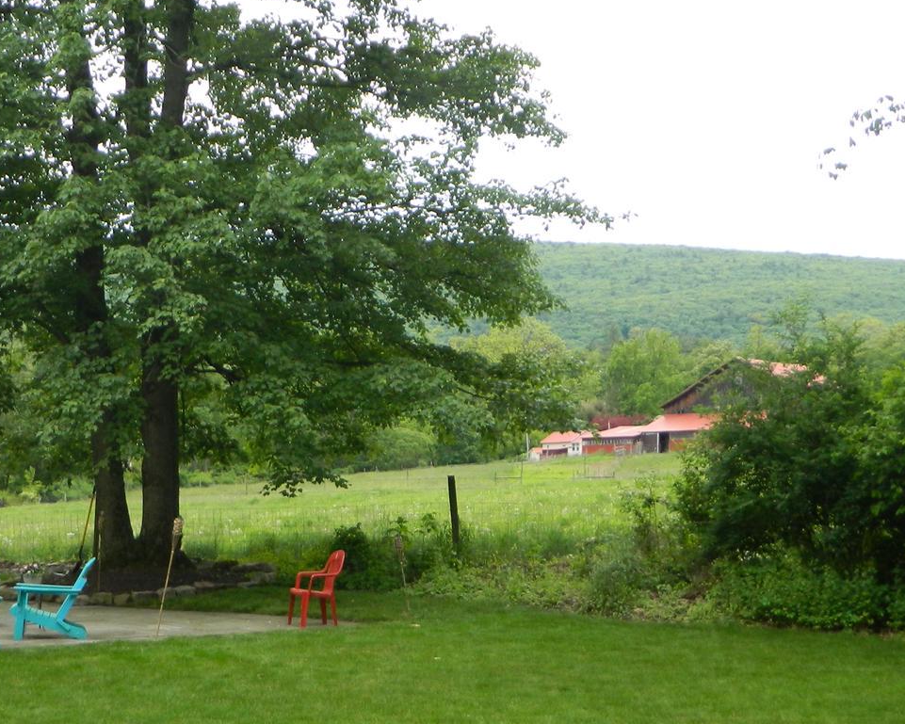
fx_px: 1393
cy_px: 483
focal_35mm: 52
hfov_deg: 36.0
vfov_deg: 28.9
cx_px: 415
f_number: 3.1
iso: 110
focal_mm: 4.5
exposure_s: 1/100
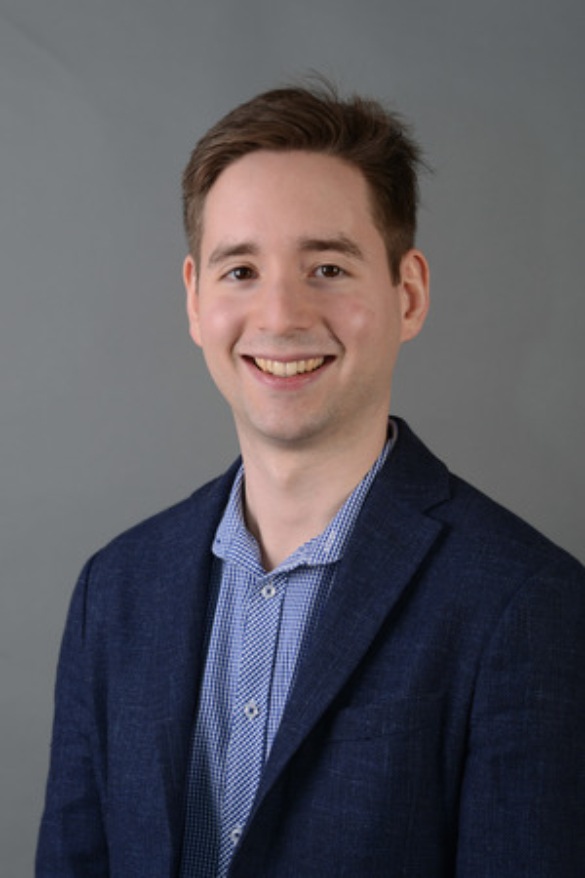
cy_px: 439
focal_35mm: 85
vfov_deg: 23.9
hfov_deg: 16.1
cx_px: 292
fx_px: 2072
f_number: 13
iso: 100
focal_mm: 85
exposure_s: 1/200
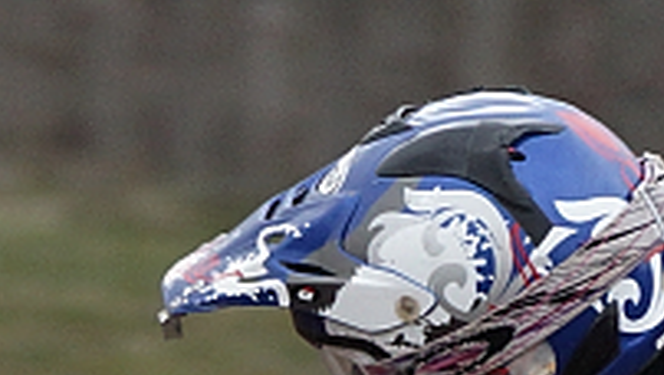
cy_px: 967
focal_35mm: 1864
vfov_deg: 0.7
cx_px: 339
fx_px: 32845
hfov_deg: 1.2
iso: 640
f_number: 5
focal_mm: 200
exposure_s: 1/800
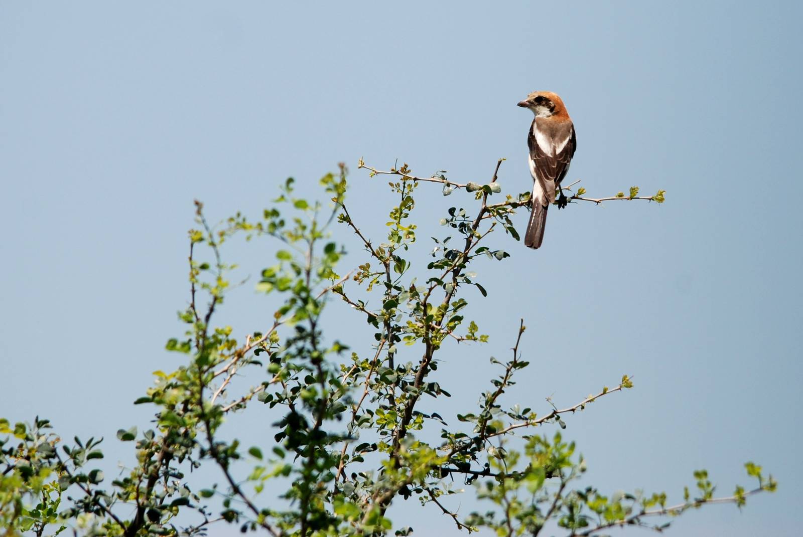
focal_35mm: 525
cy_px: 268
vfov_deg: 2.6
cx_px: 402
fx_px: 11724
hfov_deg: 3.9
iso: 200
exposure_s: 1/1000
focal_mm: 350
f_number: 6.3
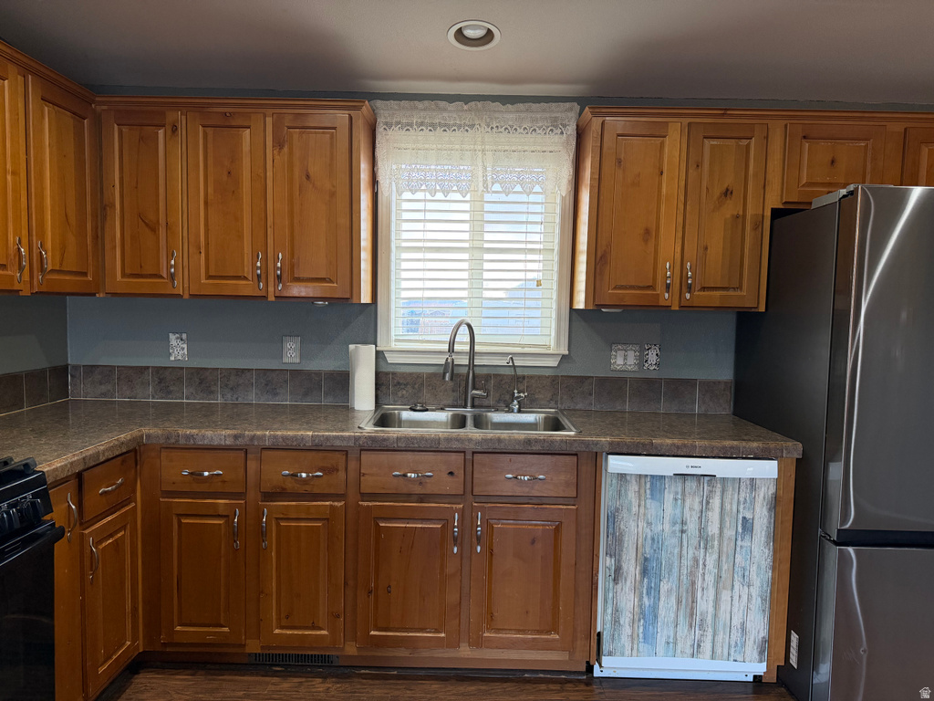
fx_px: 648
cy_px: 350
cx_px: 467
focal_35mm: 24
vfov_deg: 56.8
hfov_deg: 71.6
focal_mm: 6.76
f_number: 1.78
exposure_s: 1/120
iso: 320
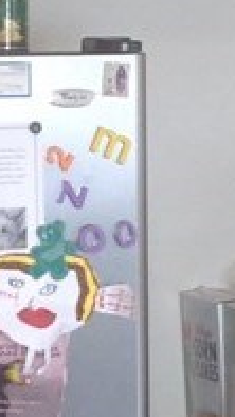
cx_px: 57
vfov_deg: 10.8
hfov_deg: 6.1
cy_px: 332
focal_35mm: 198
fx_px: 2191
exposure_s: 1/15
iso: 80
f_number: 2.4
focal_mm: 4.28
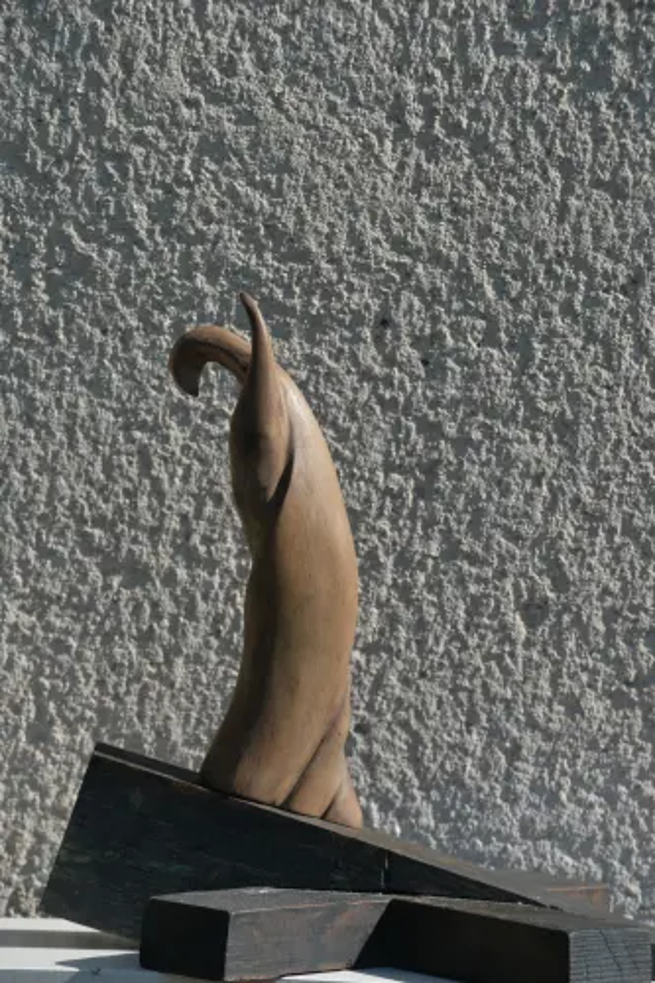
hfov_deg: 11.4
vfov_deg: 17.1
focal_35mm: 120
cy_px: 492
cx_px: 328
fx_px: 3277
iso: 100
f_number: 9
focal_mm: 120
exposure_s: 1/320
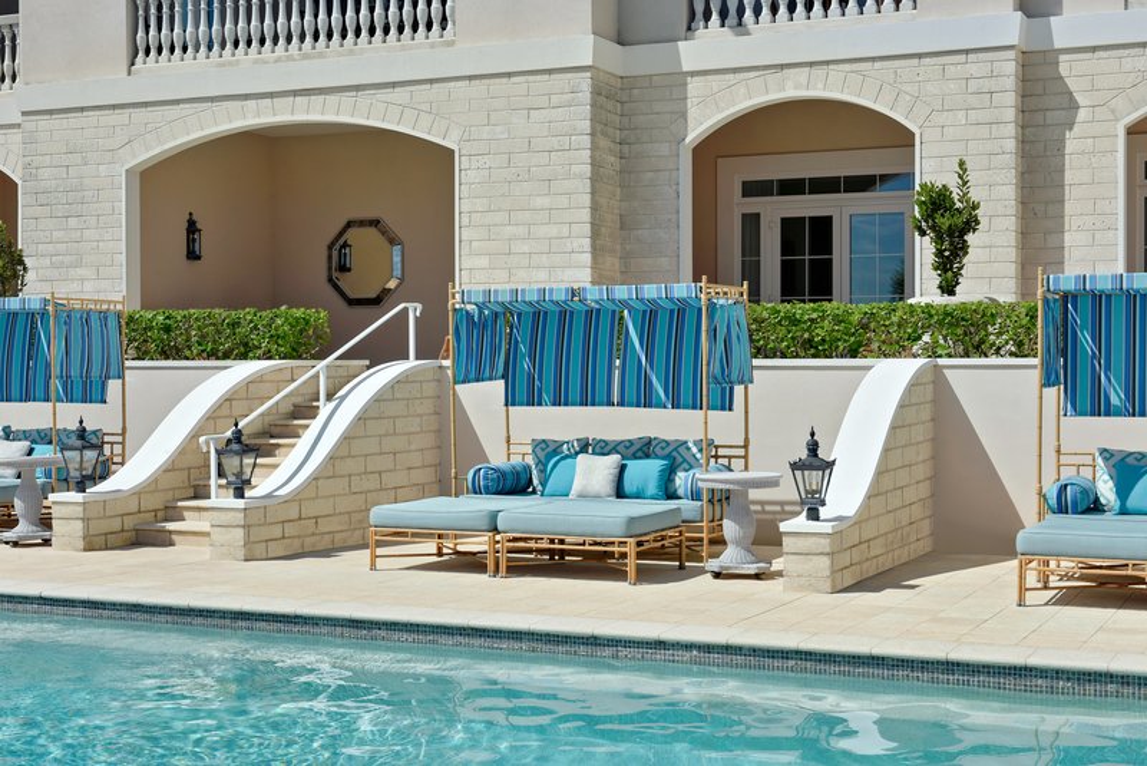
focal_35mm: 52
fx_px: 1657
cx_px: 574
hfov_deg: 38.2
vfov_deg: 26.0
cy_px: 383
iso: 125
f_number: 16
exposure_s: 1/250
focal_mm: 52
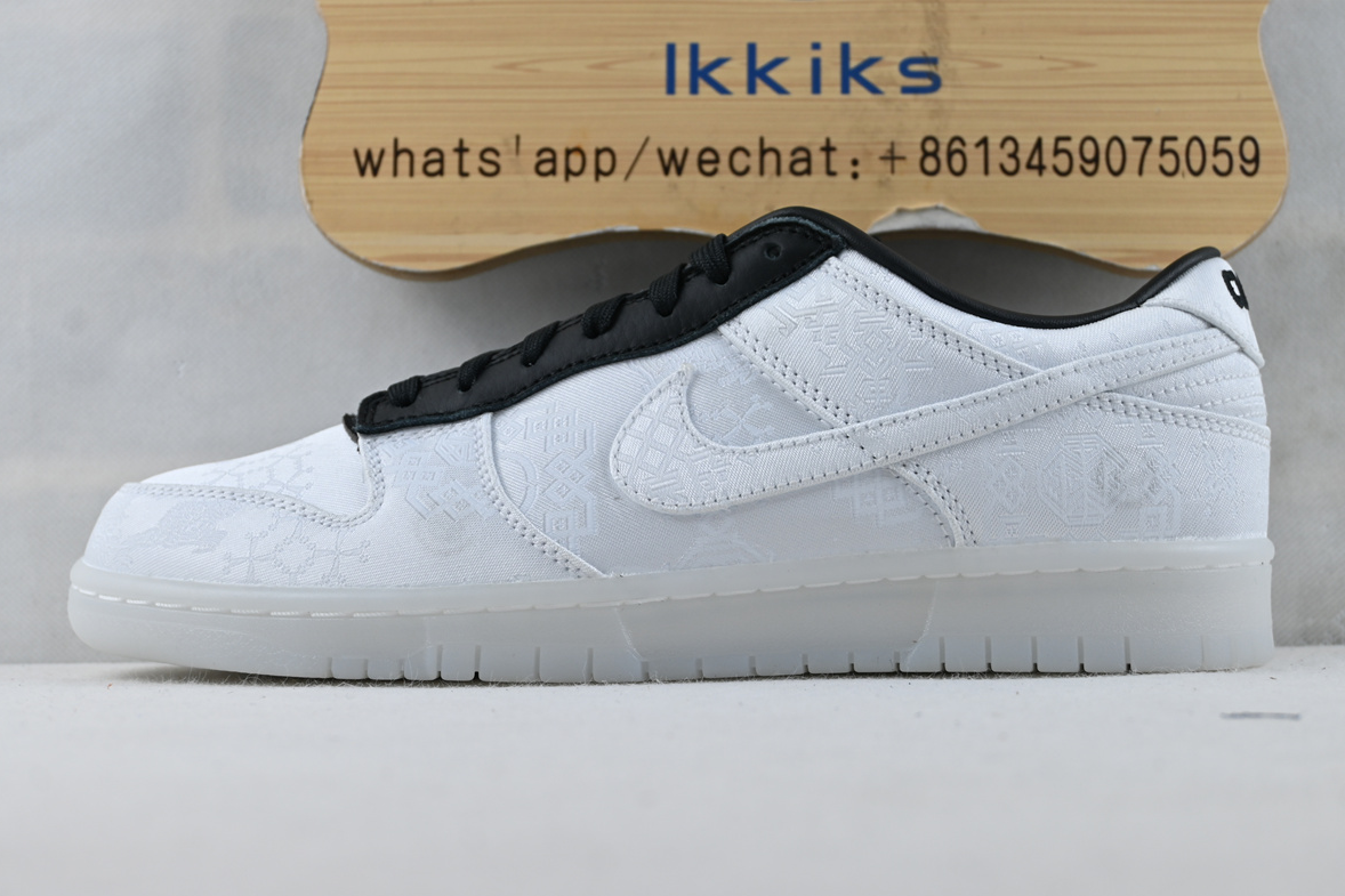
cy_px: 447
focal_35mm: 55
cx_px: 678
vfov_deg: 24.6
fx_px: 2054
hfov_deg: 36.3
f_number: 5.3
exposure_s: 1/60
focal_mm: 36
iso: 100
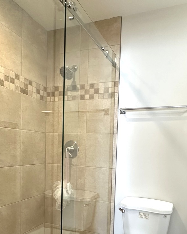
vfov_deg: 62.3
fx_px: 187
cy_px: 158
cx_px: 117
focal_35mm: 27
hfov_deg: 52.6
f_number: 2.2
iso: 250
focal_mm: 2.22
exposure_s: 1/120
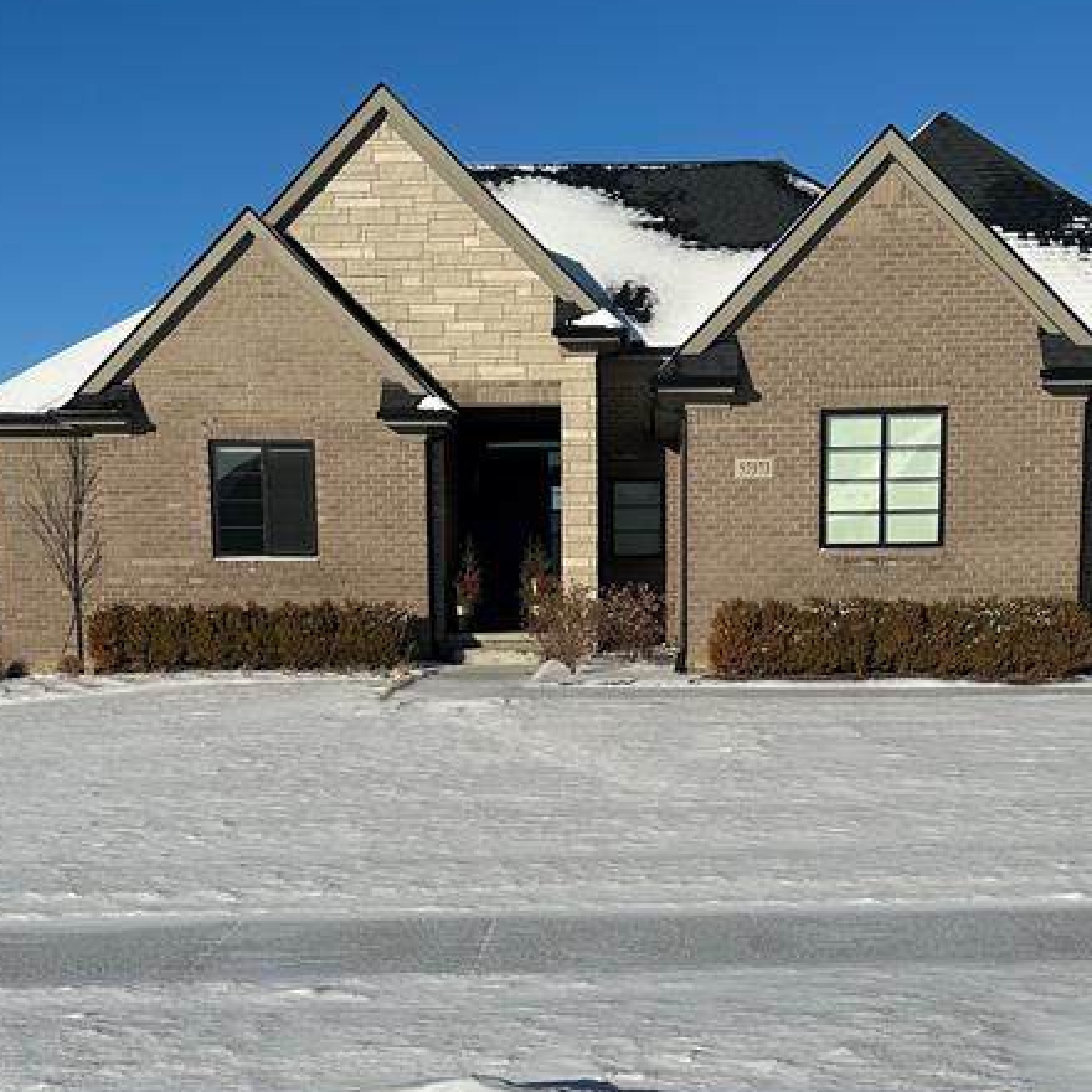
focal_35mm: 37
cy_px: 640
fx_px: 1321
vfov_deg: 44.8
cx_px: 658
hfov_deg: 44.7
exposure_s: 1/9709
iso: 80
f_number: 1.78
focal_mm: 6.86
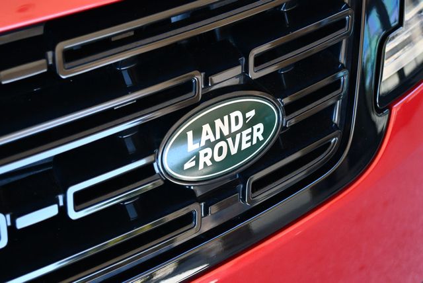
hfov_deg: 33.4
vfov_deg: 22.7
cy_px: 142
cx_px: 212
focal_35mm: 60
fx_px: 706
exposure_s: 1/250
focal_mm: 30
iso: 720
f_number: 4.5
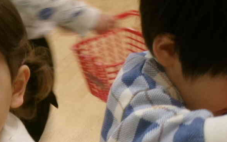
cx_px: 47
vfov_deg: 12.2
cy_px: 205
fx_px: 637
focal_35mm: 103
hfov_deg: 20.0
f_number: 3.9
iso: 100
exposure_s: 1/45
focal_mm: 5.1
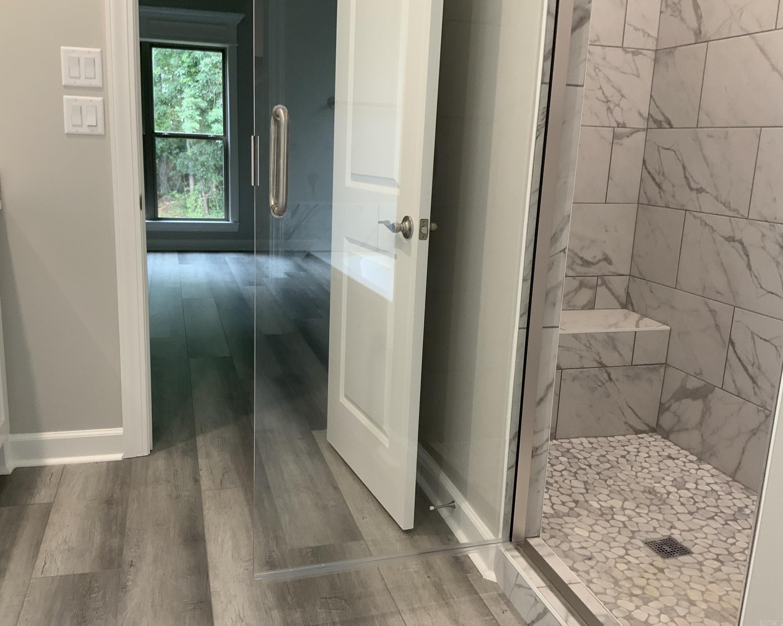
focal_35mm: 31
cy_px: 307
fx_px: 718
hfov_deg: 57.2
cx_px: 372
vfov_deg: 47.1
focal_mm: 3
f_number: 1.8
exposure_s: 1/60
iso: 100
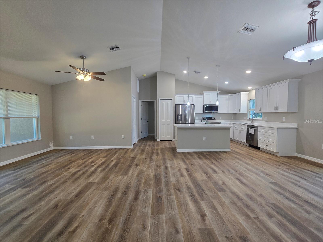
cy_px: 121
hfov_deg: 106.2
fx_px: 121
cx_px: 162
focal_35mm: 13
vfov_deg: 89.9
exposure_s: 1/60
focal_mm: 2.2
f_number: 2.2
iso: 80
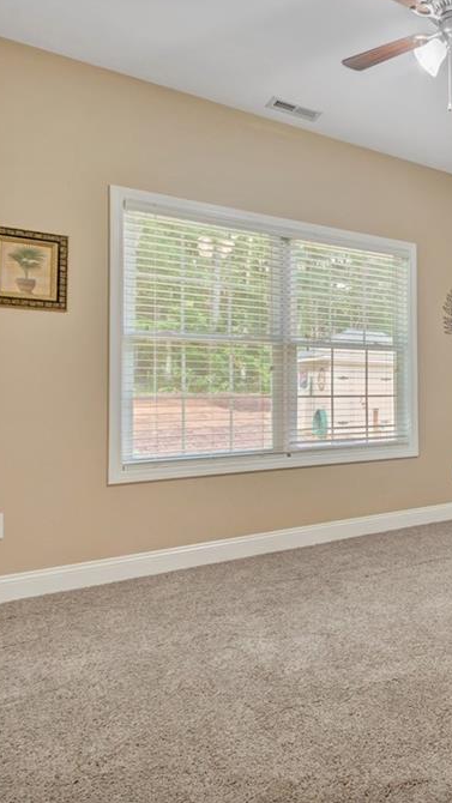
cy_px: 397
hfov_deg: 38.8
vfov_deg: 76.3
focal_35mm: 24
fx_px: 511
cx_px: 504
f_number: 11
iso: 200
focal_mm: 10
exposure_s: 1/2
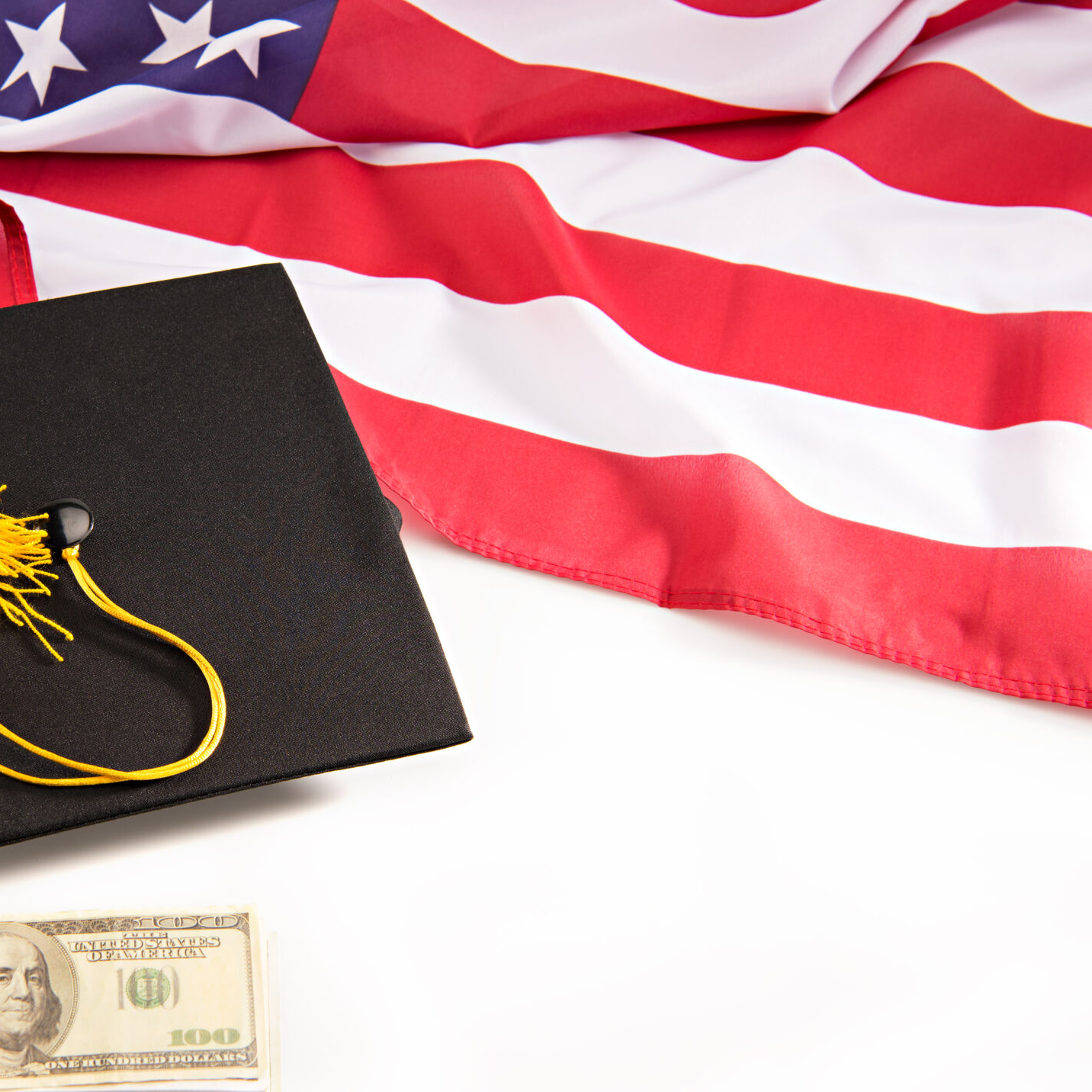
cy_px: 562
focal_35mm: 76
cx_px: 282
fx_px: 2712
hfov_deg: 22.6
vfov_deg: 22.8
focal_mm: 50
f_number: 9
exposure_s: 1/125
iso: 100
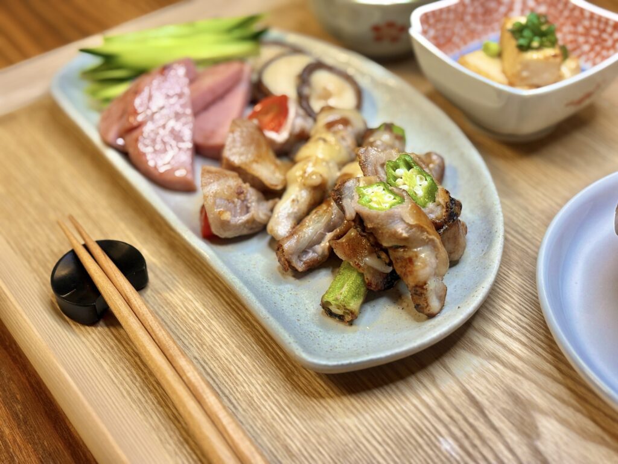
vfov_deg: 28.0
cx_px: 309
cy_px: 232
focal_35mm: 52
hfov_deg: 36.8
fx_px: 928
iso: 64
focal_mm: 5.96
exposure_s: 1/60
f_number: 1.6
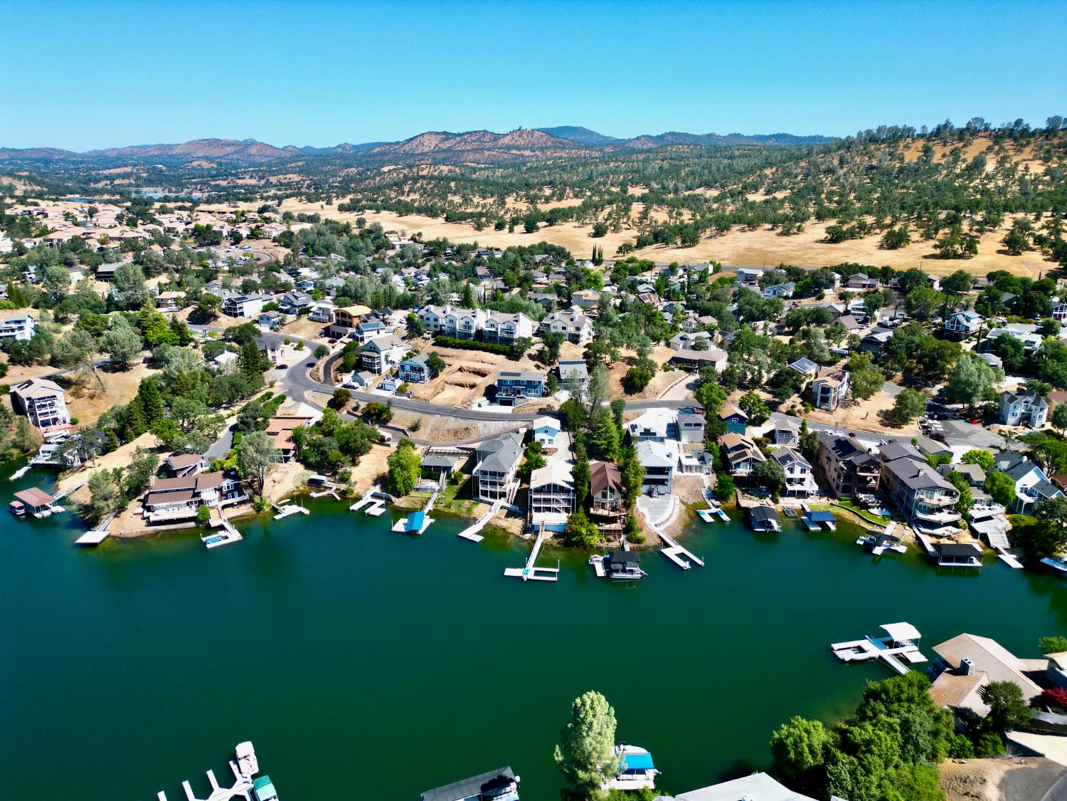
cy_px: 400
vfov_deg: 56.8
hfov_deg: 71.6
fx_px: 740
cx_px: 534
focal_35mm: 24
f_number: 1.7
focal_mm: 6.72
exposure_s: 1/2500
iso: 150
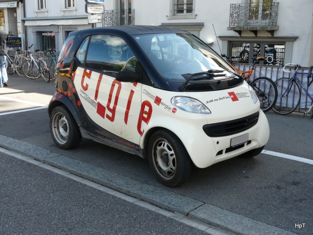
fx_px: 389
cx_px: 156
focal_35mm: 43
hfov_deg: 43.9
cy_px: 118
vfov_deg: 33.6
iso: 100
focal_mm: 7
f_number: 4
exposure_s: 1/200
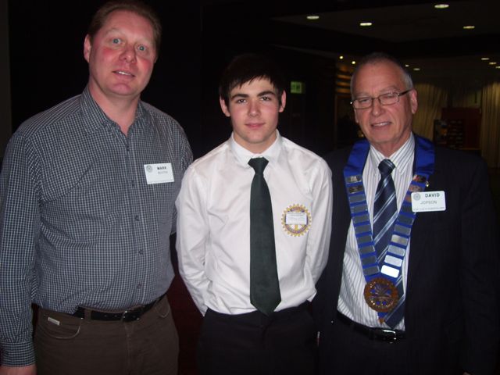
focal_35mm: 36
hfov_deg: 51.4
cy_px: 188
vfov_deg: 39.7
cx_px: 250
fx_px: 520
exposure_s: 1/60
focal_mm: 6
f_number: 2.7
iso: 80
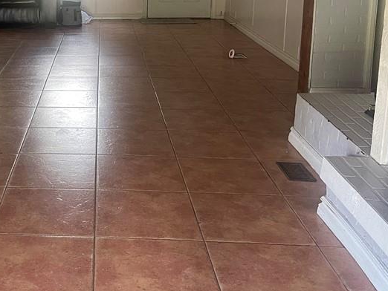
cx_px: 51
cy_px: 47
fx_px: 549
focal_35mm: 49
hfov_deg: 36.8
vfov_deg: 28.9
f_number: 1.6
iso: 320
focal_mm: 5.1
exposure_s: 1/60
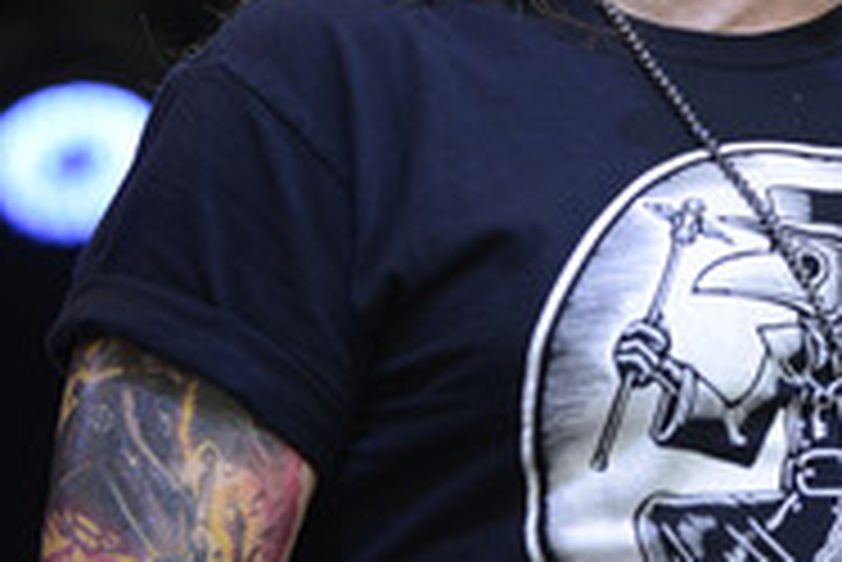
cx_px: 889
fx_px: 7045
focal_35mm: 301
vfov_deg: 4.6
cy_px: -67
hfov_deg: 6.8
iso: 1000
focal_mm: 125
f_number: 4.5
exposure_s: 1/640
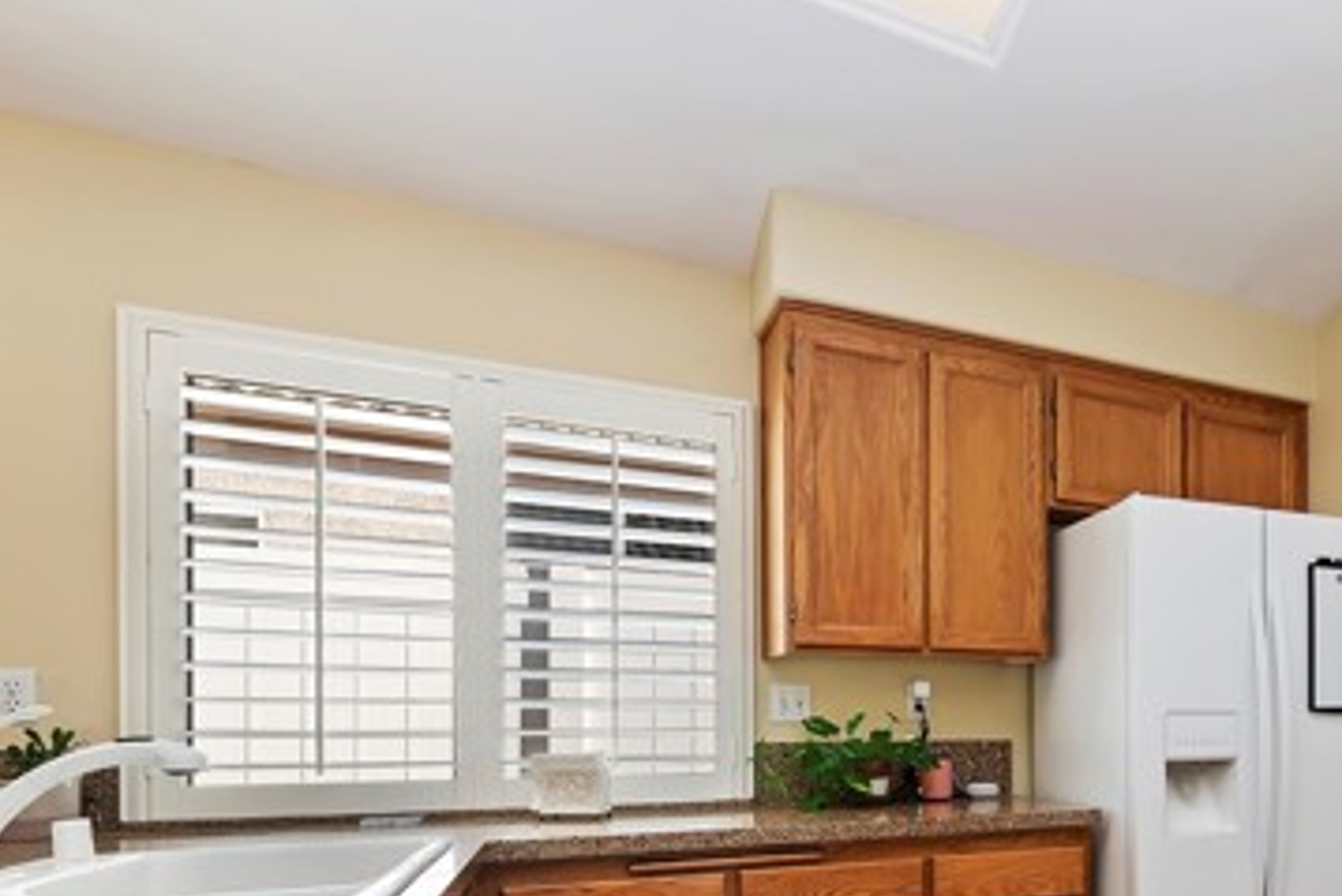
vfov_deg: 48.4
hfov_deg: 63.0
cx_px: 1140
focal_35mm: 25
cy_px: 716
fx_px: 932
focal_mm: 14
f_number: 10
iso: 500
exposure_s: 1/15
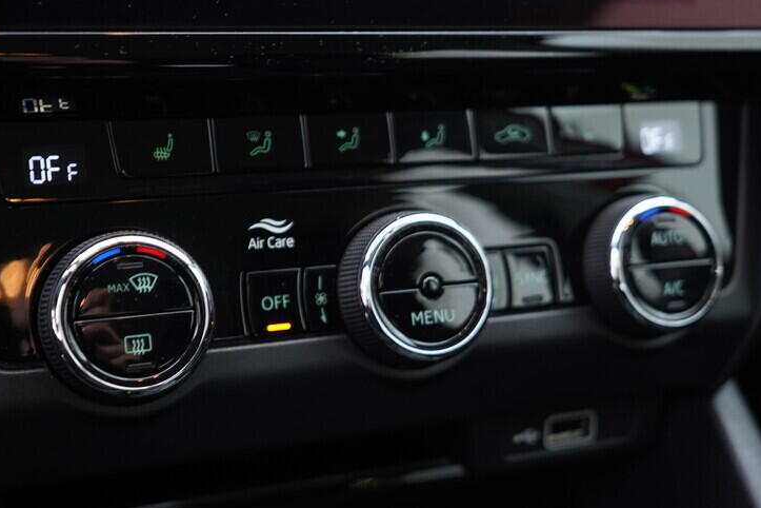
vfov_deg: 26.5
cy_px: 250
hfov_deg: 38.8
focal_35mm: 51
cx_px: 344
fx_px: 1078
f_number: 2.8
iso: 320
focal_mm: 24
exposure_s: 1/40
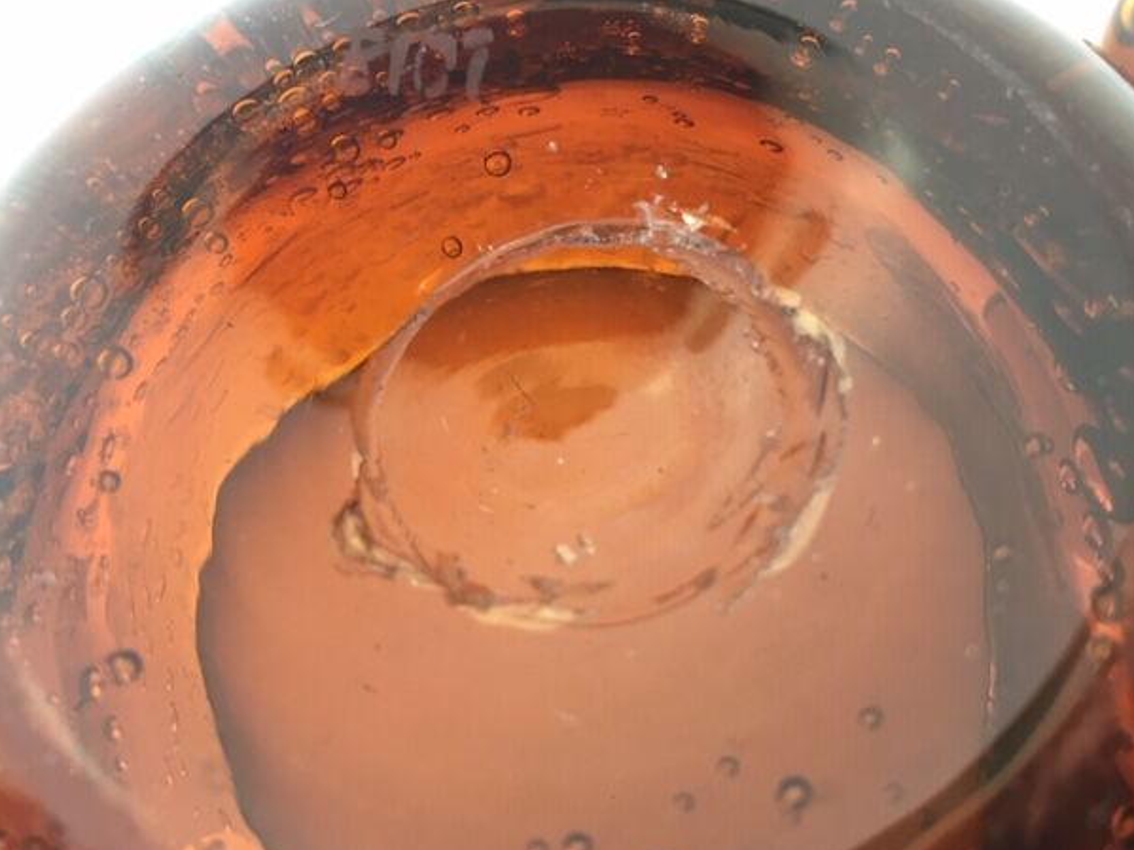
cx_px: 570
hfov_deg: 58.4
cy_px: 435
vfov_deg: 45.4
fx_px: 1015
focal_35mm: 31
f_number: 2.2
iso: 80
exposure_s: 1/33
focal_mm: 4.15
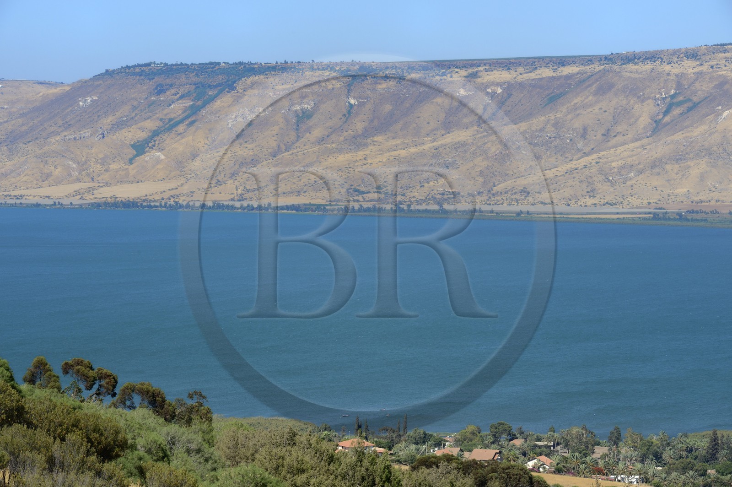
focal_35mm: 135
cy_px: 244
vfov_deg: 10.1
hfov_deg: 15.2
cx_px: 366
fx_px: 2743
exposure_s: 1/320
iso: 200
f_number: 11
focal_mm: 135
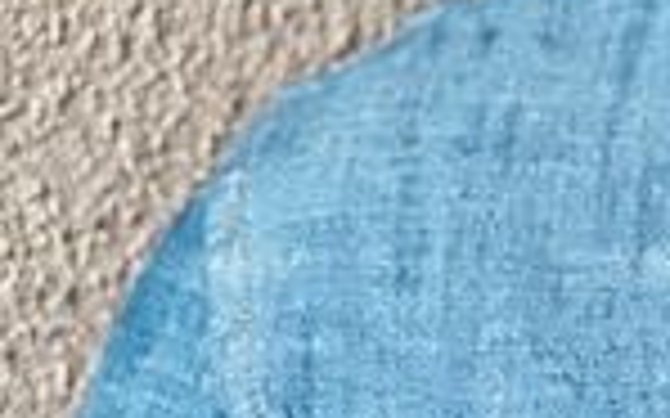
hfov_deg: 5.9
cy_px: -634
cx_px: 1187
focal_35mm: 350
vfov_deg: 3.7
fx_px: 6388
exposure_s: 1/121
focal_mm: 9
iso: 200
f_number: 2.8
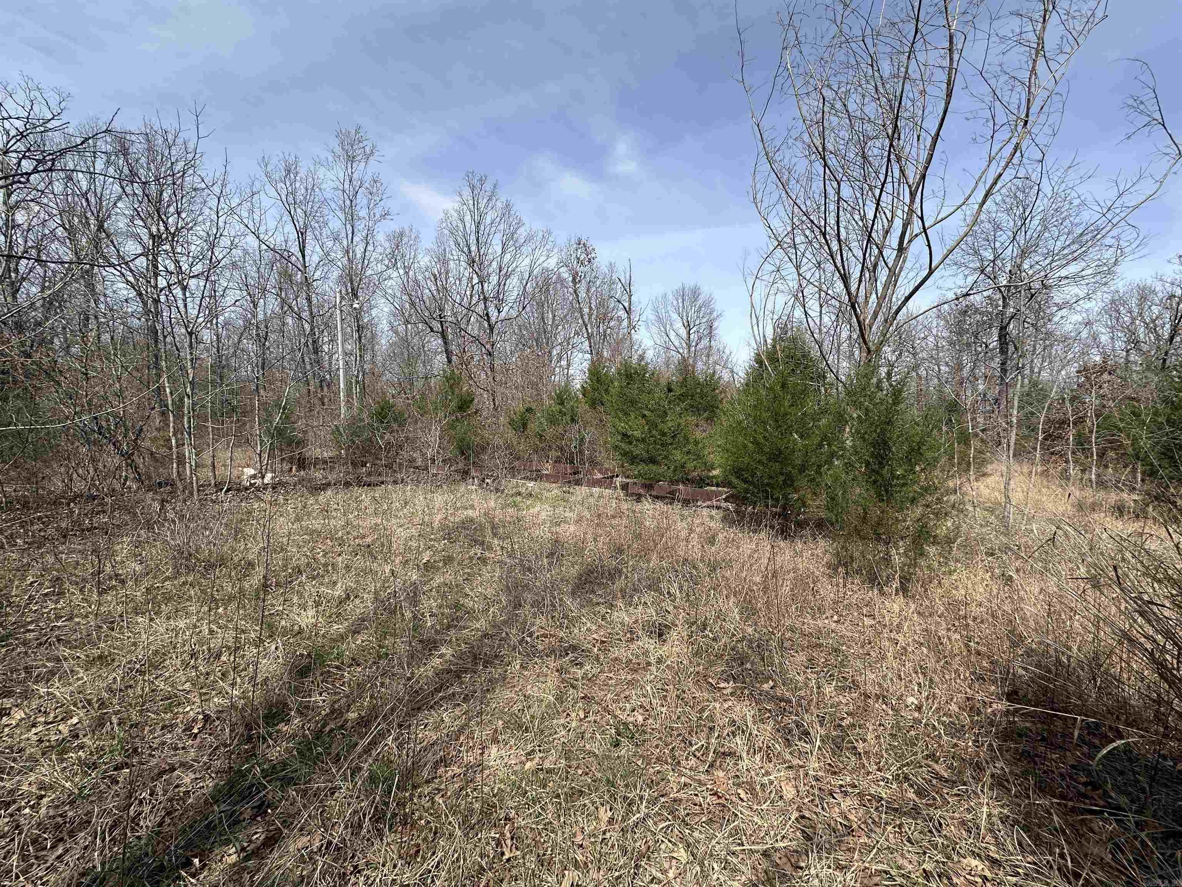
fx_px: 478
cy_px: 444
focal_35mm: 14
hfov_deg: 102.1
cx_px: 591
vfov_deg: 85.7
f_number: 2.2
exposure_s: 1/1531
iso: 40
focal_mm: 2.22
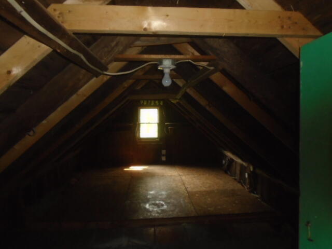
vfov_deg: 53.1
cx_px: 166
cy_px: 124
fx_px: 249
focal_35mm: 26
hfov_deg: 67.3
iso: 250
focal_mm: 4.6
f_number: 3.2
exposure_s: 1/30
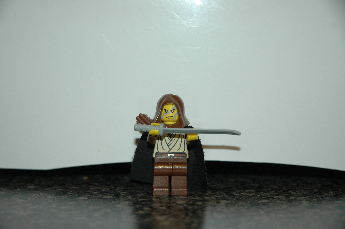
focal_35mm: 105
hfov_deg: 19.5
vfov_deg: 13.0
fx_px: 1005
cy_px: 114
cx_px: 172
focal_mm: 70
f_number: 4.5
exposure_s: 1/60
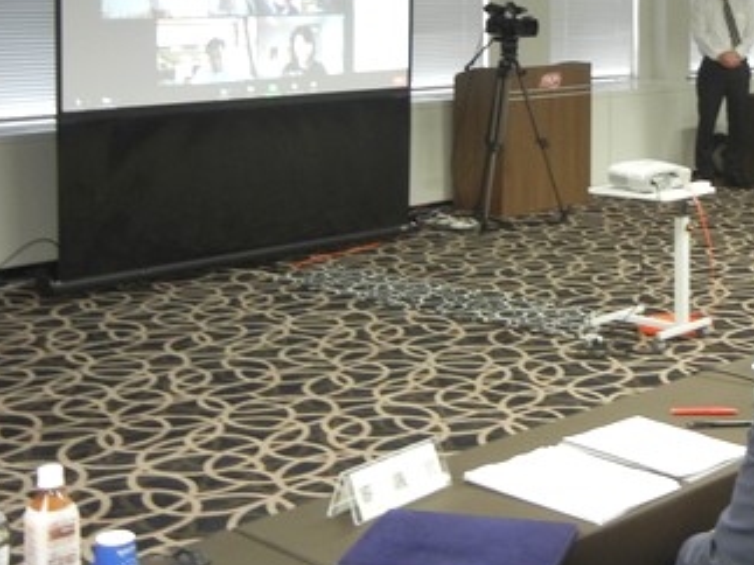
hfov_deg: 31.7
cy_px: 117
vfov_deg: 24.4
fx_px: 1285
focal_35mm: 59
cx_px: 621
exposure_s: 1/16
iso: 400
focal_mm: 6.2
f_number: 3.6
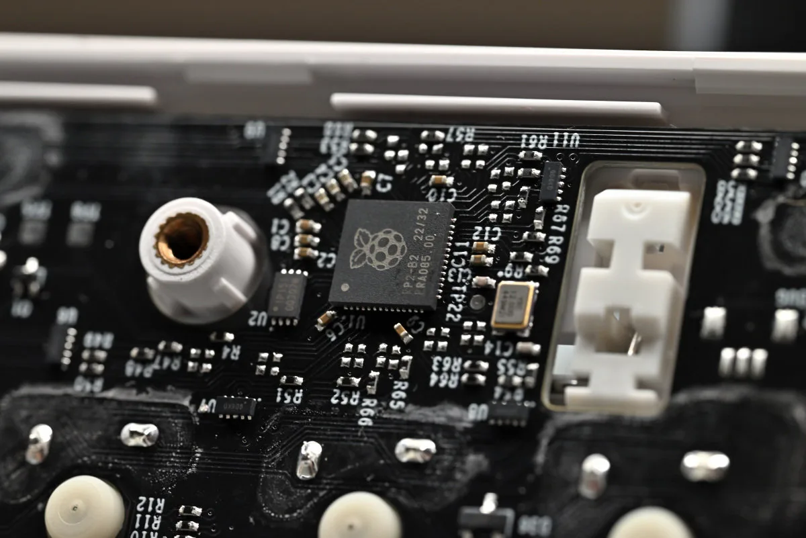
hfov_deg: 19.4
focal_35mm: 105
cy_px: 269
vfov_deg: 13.1
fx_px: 2352
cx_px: 403
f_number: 11
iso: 640
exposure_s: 1/25
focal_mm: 105
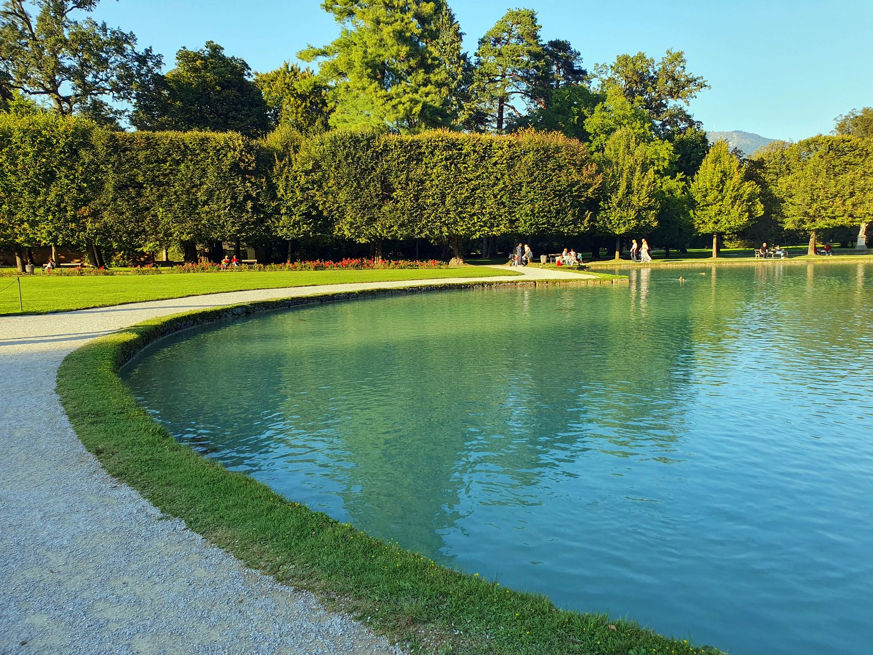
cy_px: 328
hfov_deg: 67.3
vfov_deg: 53.1
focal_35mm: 26
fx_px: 656
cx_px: 436
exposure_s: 1/509
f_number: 2.4
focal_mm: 4.32
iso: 50
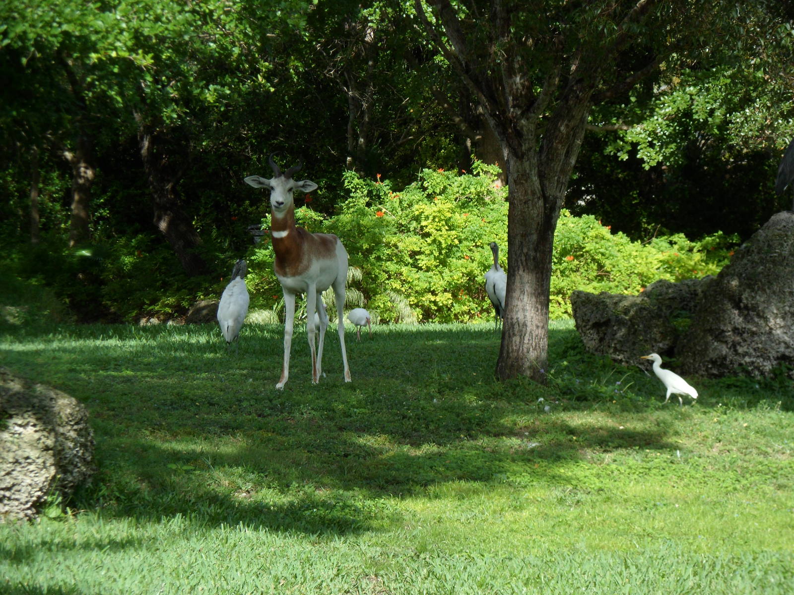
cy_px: 298
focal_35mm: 162
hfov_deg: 12.2
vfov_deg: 9.2
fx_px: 3716
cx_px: 397
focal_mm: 28.7
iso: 80
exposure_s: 1/250
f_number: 5.5
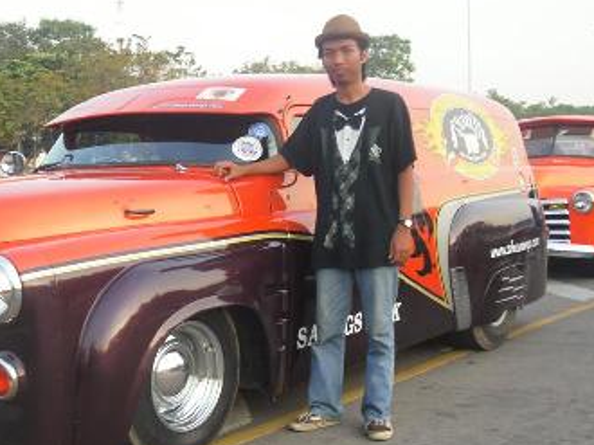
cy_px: 238
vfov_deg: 24.8
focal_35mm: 59
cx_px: 225
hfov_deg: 32.6
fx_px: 1012
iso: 100
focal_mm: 6.9
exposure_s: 1/60
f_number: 3.9
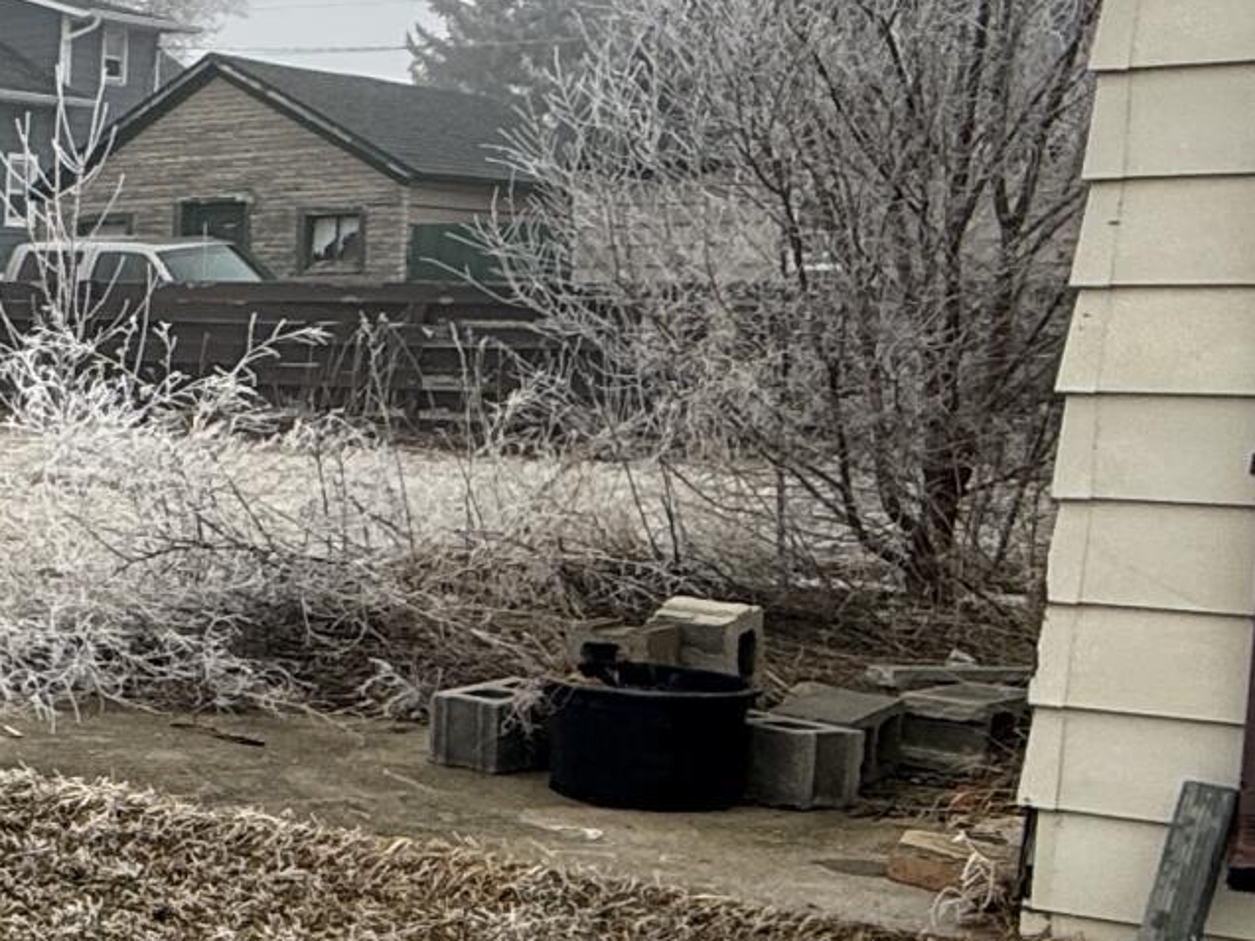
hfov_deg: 21.9
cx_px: -833
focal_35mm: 66
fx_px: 2393
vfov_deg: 22.2
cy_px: 570
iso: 50
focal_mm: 2.22
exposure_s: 1/1259
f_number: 2.2
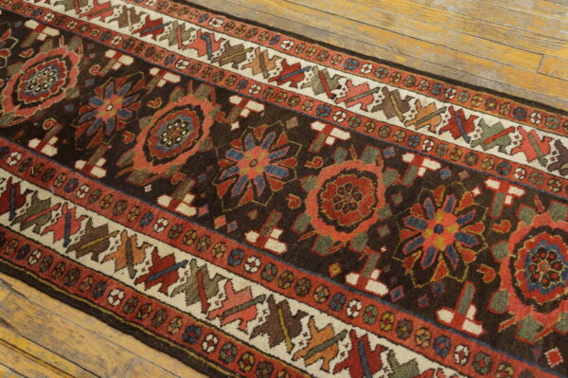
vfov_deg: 35.4
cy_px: 189
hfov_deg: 51.3
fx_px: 591
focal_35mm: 38
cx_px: 284
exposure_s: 1/125
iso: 3200
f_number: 4
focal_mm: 25
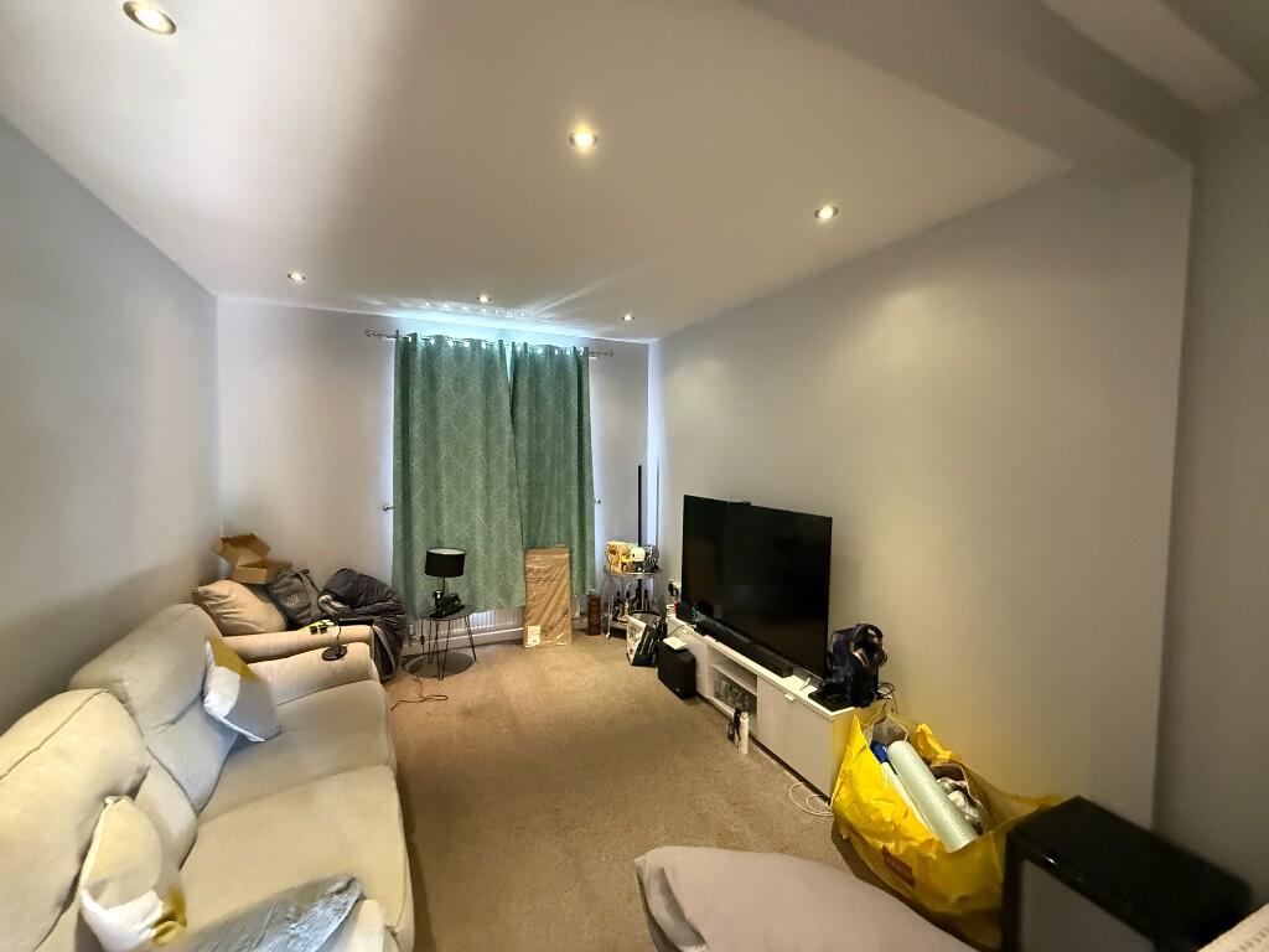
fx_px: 513
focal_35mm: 14
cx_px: 634
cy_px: 476
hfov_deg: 102.1
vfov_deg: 85.7
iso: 1000
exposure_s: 1/50
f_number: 2.2
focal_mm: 2.22
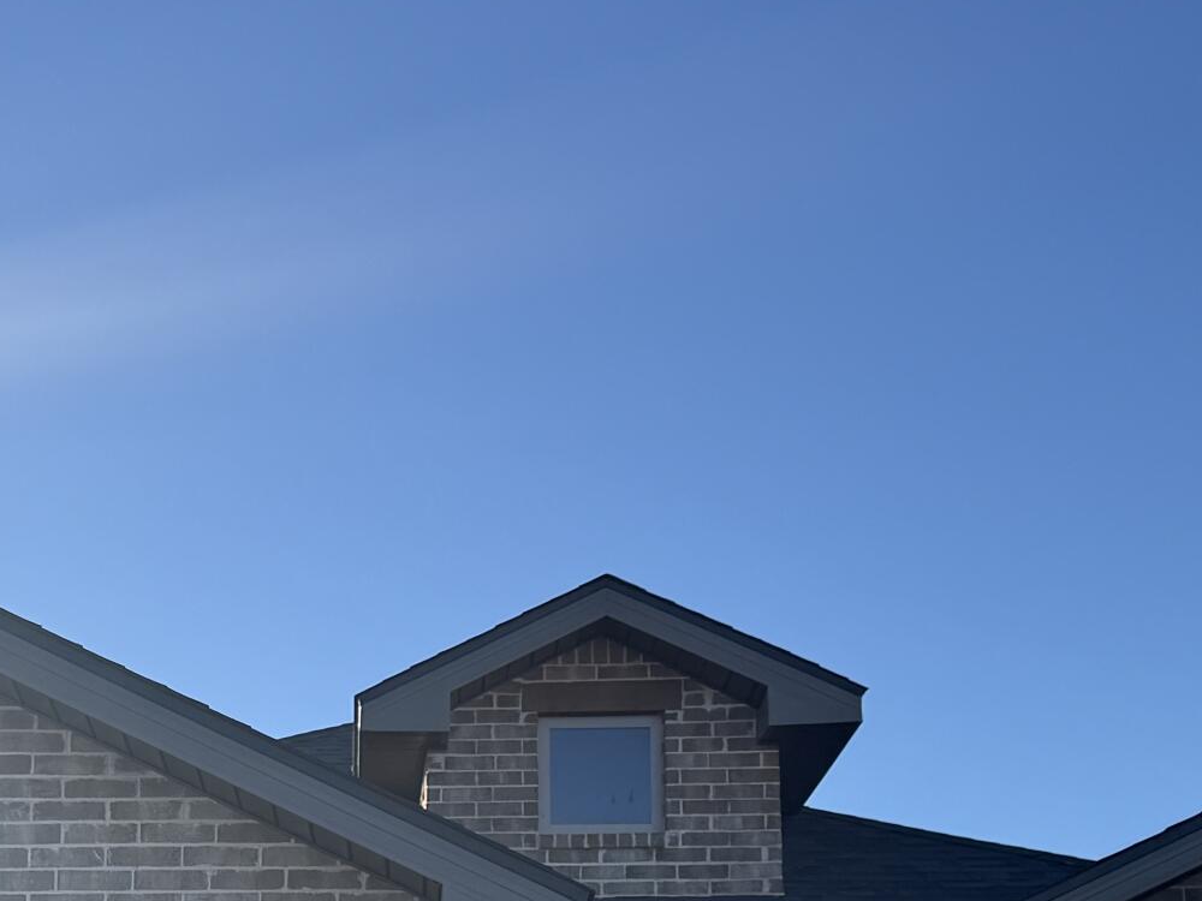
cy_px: 1013
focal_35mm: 72
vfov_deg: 19.5
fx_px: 2500
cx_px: 197
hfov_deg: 26.4
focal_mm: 6.76
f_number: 1.78
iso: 80
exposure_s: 1/3425
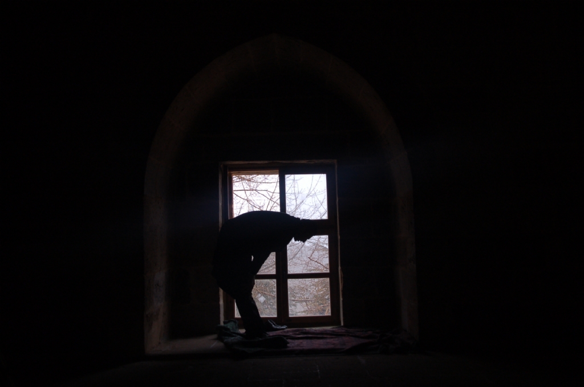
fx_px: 753
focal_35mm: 46
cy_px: 194
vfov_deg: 28.8
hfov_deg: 42.4
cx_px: 292
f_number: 5.6
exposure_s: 1/125
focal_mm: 31
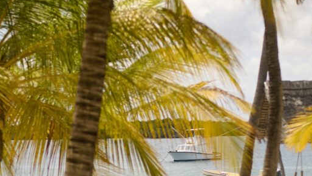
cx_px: 146
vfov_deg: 10.0
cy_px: 127
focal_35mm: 121
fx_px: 1001
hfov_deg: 17.7
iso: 100
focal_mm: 58
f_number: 1.6
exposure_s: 1/8000
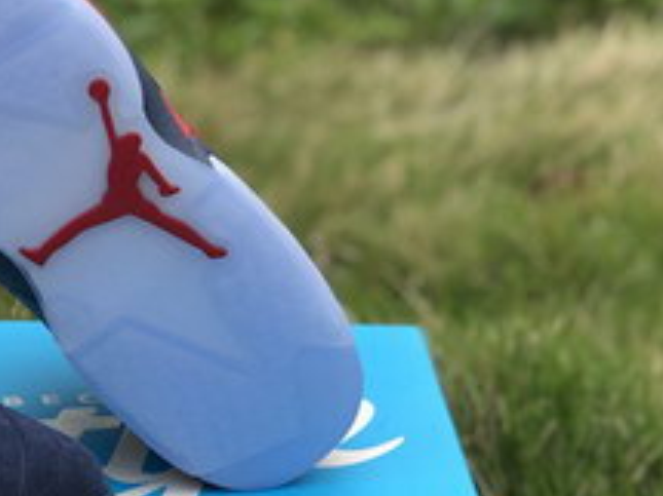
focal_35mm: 121
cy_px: 273
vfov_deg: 12.2
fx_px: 2316
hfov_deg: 15.8
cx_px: -83
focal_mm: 6
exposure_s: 1/527
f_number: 2.4
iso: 16
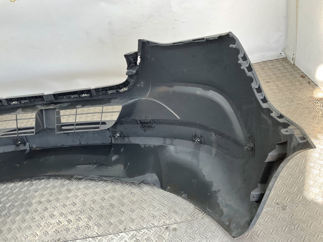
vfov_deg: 48.2
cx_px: 162
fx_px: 271
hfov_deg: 61.7
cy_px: 121
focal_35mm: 29
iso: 20
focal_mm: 3
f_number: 1.8
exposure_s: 1/100
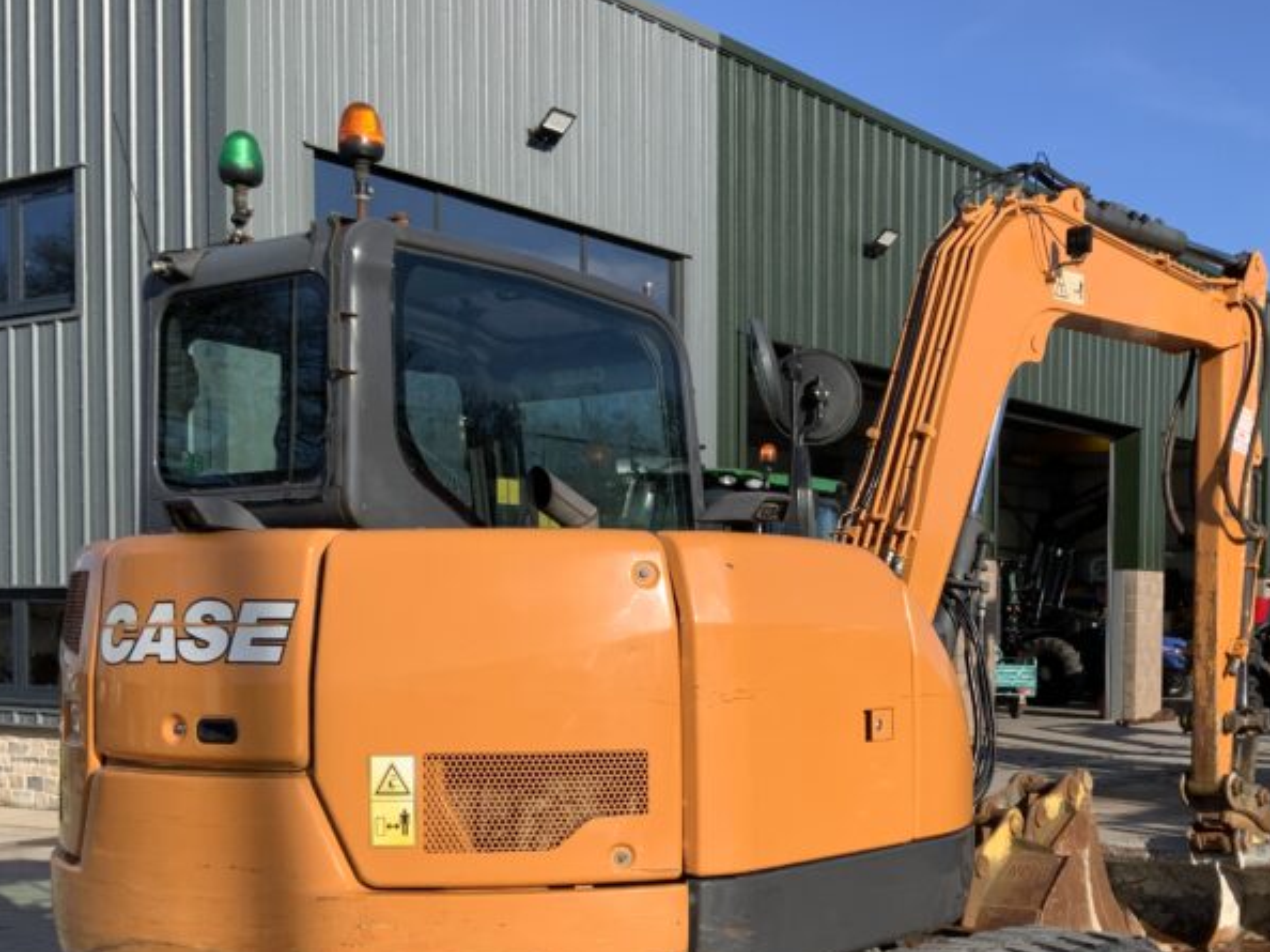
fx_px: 1834
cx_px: 836
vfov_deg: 28.7
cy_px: 708
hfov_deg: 37.8
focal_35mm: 50
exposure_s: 1/1626
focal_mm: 3
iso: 16
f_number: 1.8
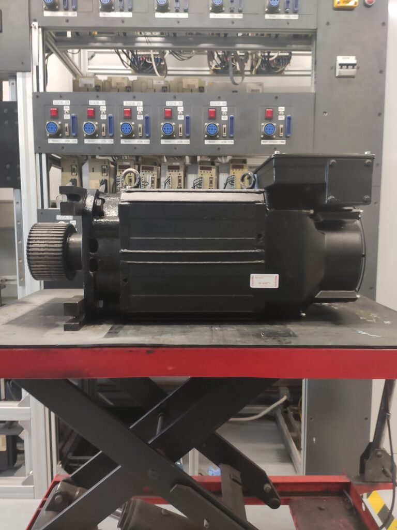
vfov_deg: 67.3
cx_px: 198
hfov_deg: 53.1
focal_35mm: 26
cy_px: 265
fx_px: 398
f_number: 1.75
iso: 760
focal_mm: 4.77
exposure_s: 1/33
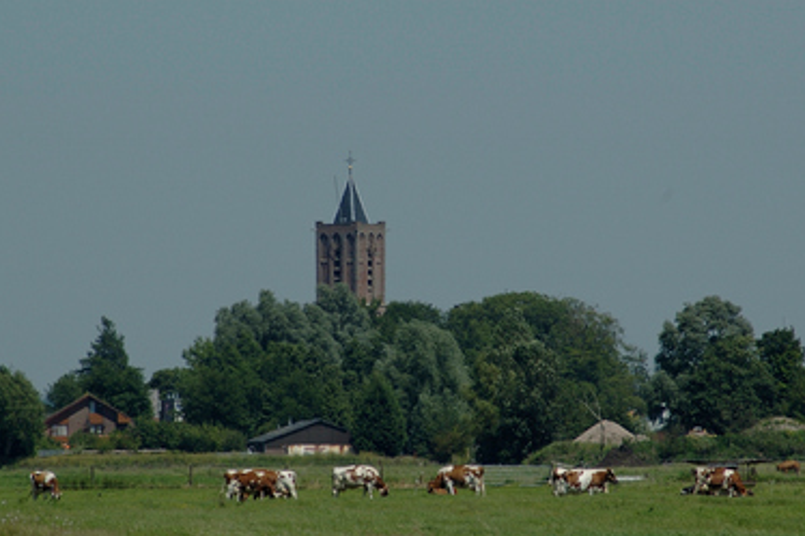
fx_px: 12382
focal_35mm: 554
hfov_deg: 3.7
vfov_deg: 2.5
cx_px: 418
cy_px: 325
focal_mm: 300
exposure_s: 1/1000
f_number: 8
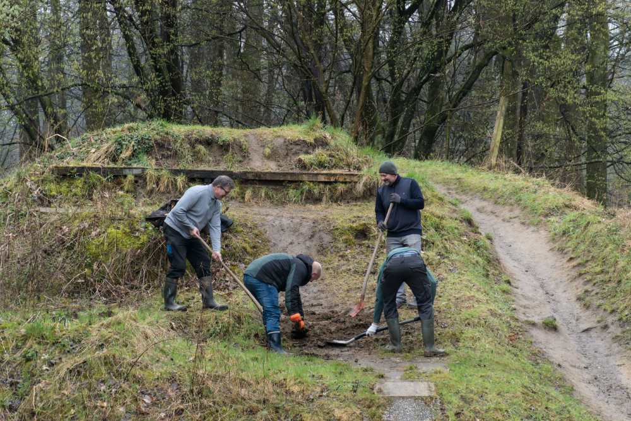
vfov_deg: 6.9
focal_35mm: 200
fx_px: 3506
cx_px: 316
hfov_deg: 10.3
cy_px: 210
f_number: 4.5
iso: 500
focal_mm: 72
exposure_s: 1/400
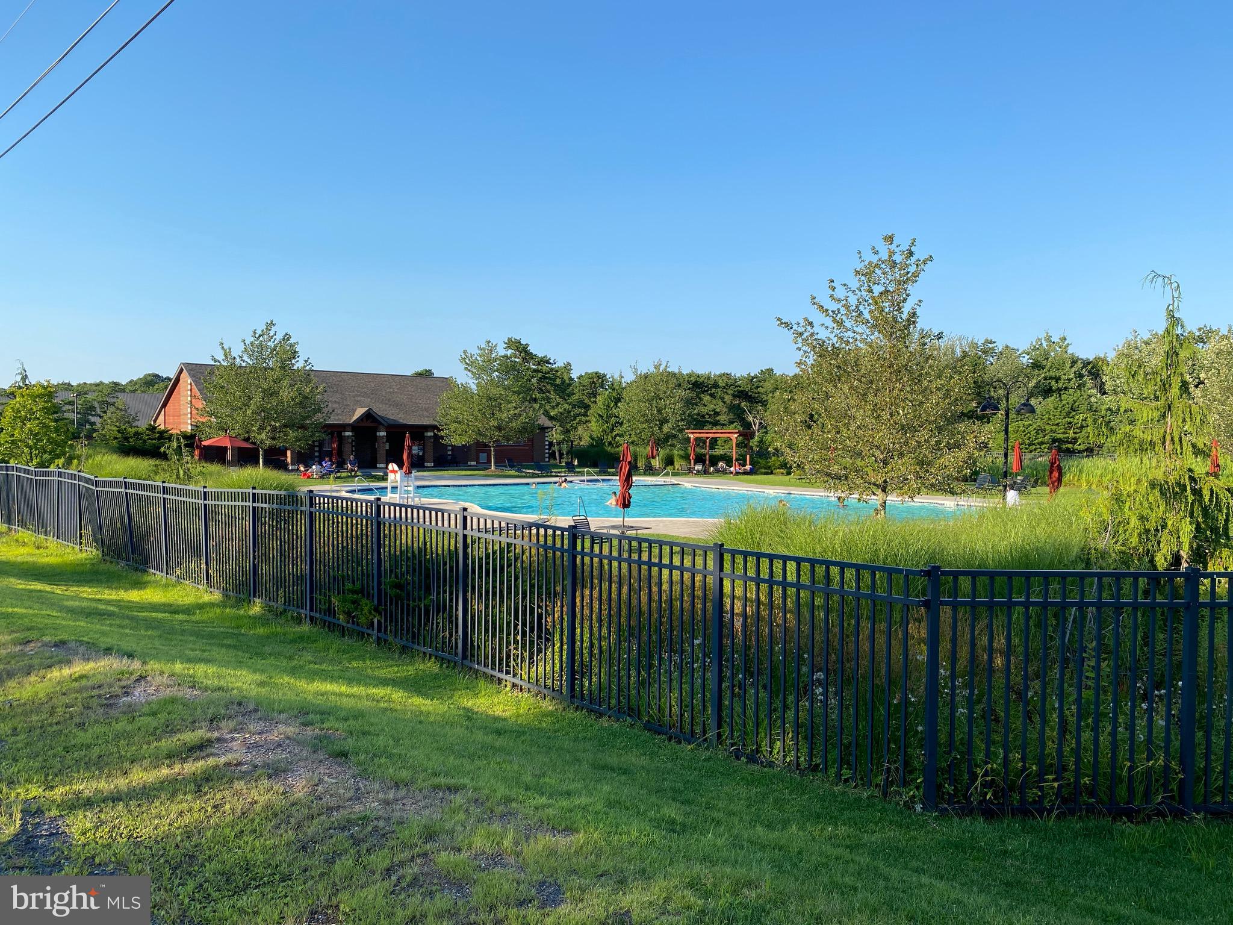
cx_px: 616
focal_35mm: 26
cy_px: 462
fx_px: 926
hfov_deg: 67.3
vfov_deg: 53.1
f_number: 1.8
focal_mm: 4.25
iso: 32
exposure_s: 1/1522
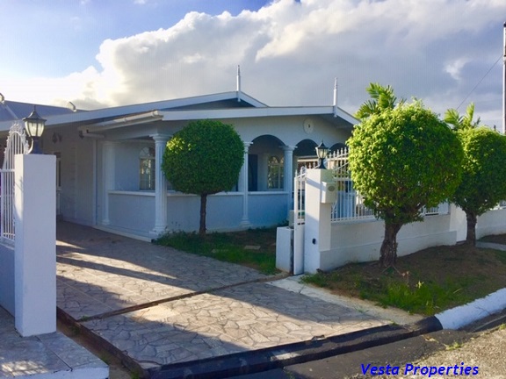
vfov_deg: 48.2
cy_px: 190
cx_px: 253
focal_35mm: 29
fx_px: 424
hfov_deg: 61.7
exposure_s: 1/1721
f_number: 2.2
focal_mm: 4.15
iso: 32
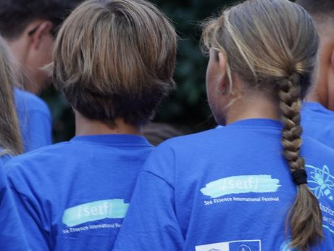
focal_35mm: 197
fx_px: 1901
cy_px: 126
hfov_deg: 10.0
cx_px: 227
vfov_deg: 7.5
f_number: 4
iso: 200
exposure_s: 1/160
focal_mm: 105
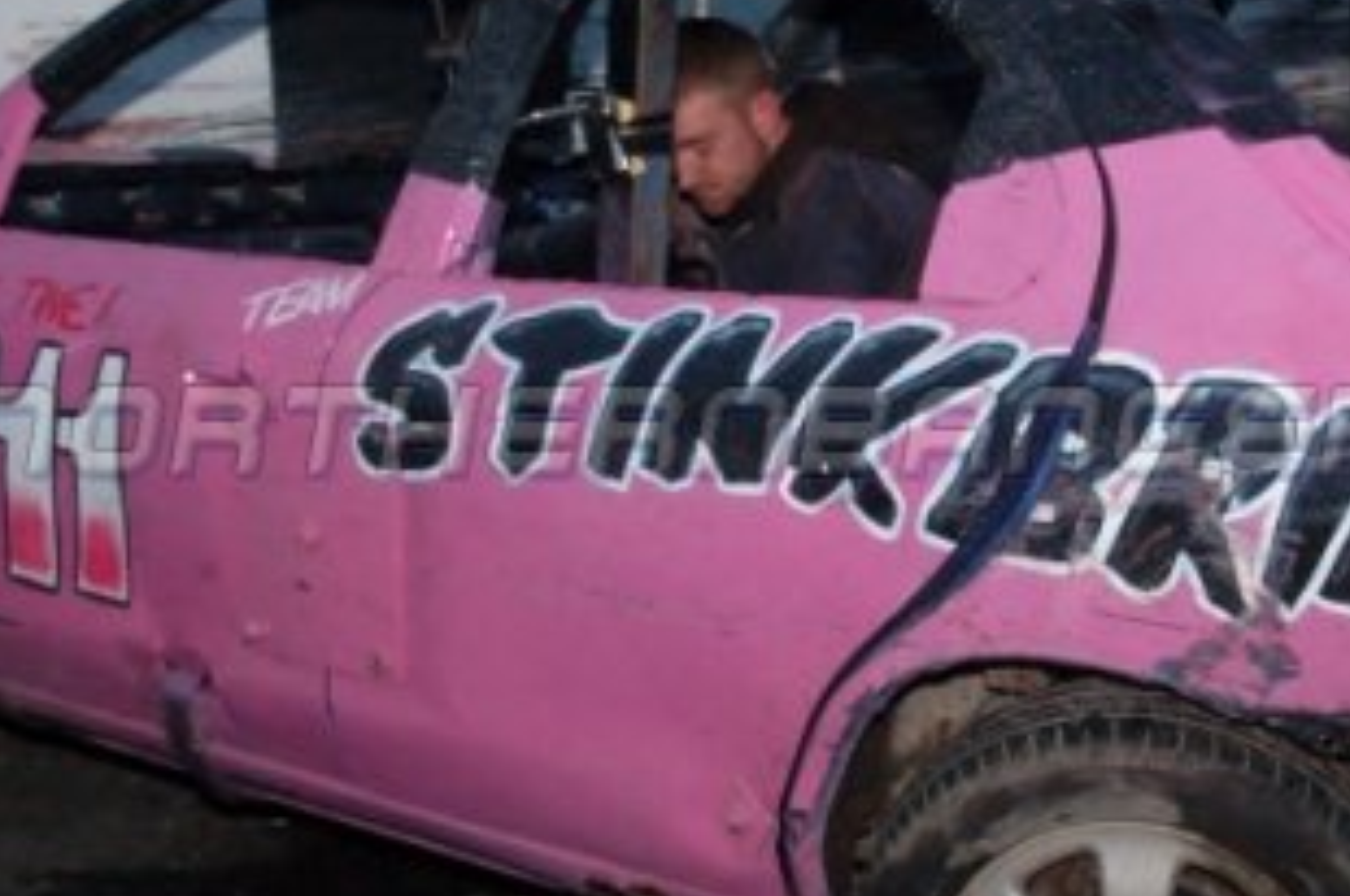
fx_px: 3597
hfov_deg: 21.2
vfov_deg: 14.2
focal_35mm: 96
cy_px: 444
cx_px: 827
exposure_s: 1/60
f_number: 4.5
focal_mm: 31
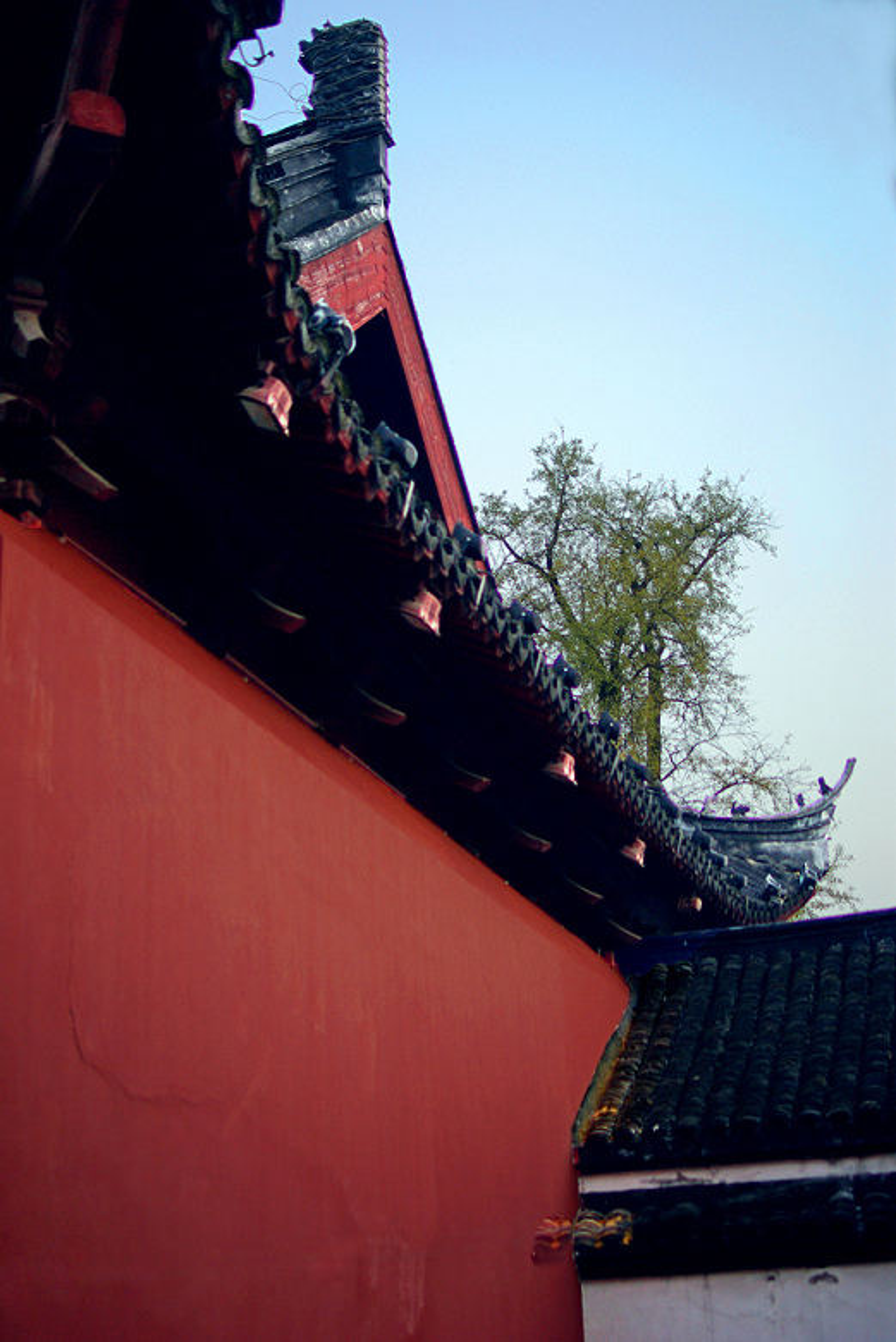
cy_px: 671
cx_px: 448
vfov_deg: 42.3
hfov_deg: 29.0
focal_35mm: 46
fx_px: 1734
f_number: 2
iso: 200
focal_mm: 31
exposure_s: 1/50
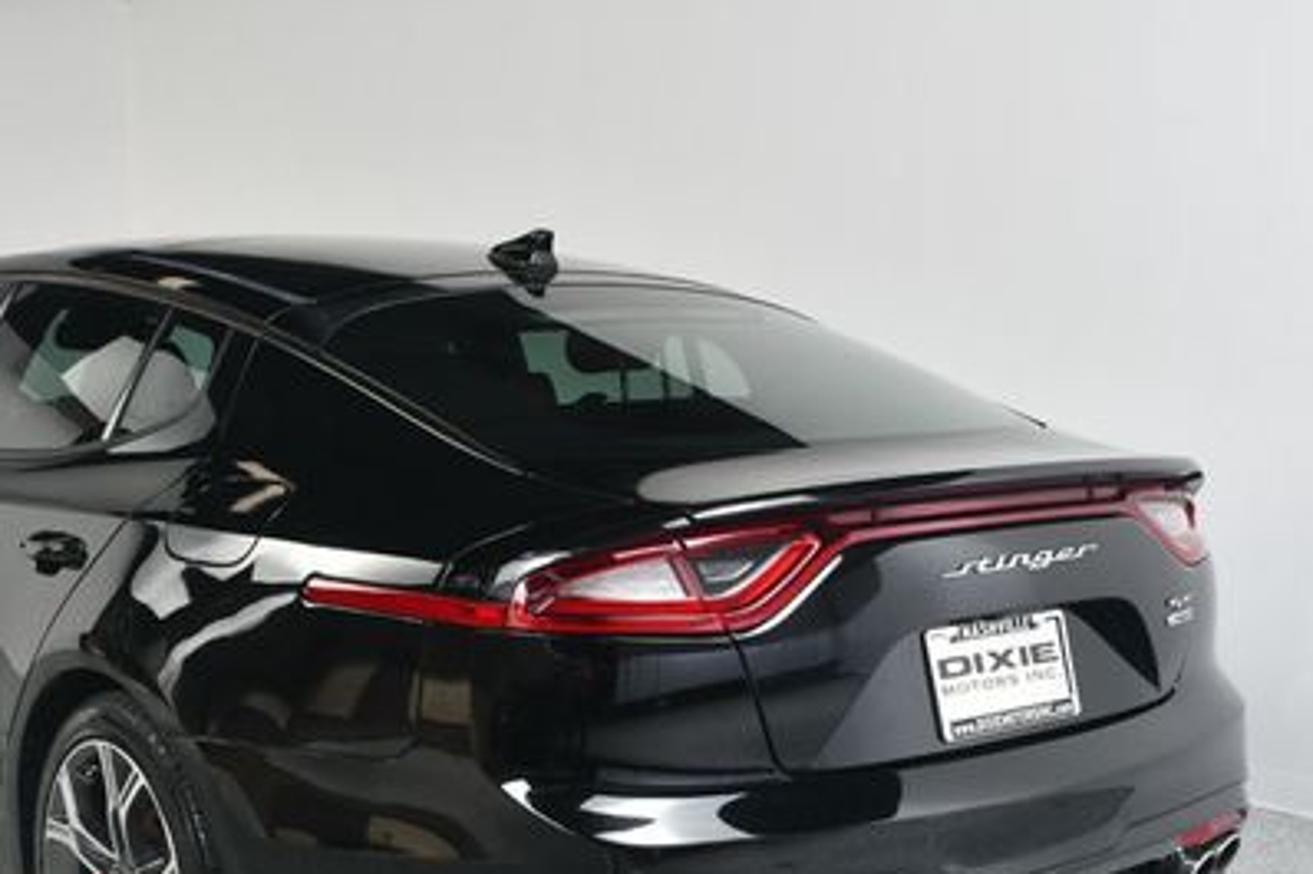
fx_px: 1932
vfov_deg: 25.2
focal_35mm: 53
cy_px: 670
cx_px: 422
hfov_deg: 37.1
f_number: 8
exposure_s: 1/160
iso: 100
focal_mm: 22
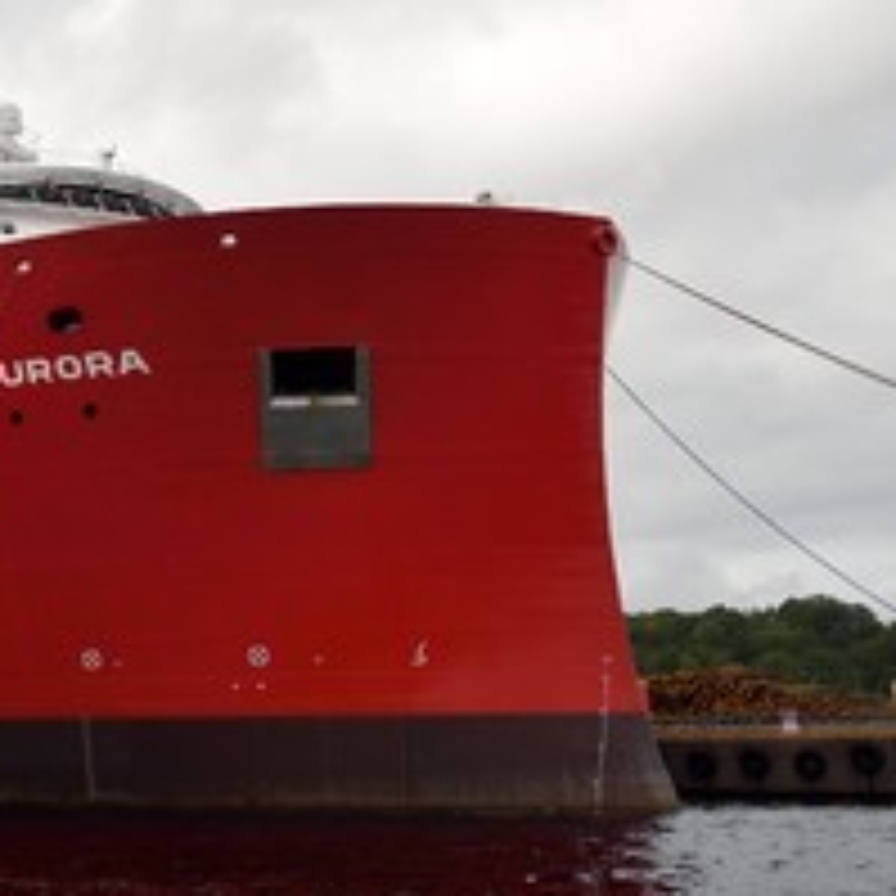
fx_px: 1523
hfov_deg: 30.1
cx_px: -38
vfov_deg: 32.8
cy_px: 432
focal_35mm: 52
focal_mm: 29
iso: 200
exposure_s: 1/400
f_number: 7.1
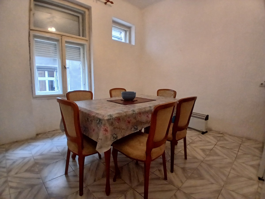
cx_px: 132
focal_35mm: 17
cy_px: 100
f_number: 2.2
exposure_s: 1/25
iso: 320
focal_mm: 1.4
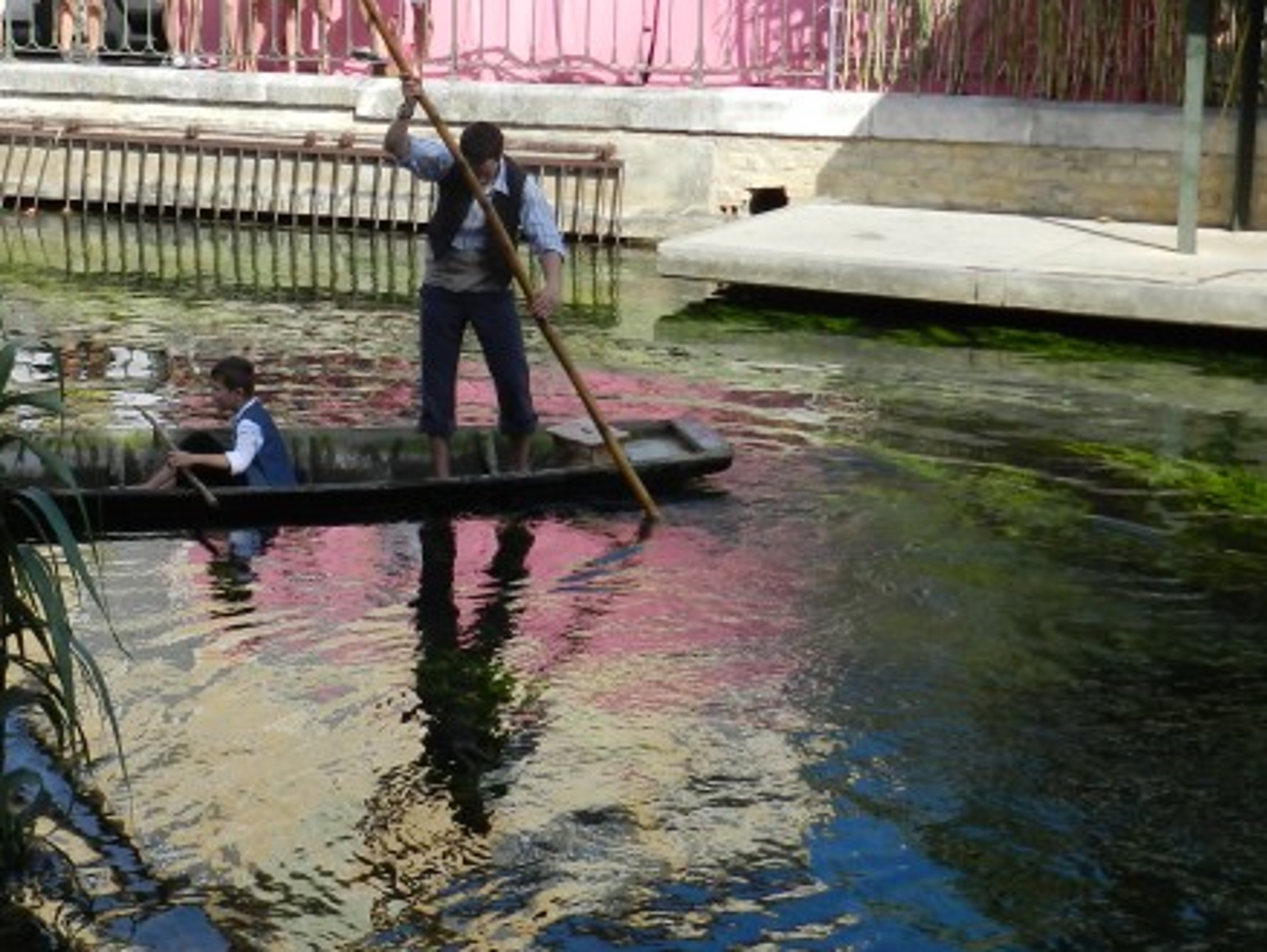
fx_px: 3076
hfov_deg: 22.7
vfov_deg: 17.6
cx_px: 133
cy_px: 396
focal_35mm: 84
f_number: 4.2
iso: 160
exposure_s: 1/800
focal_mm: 8.1
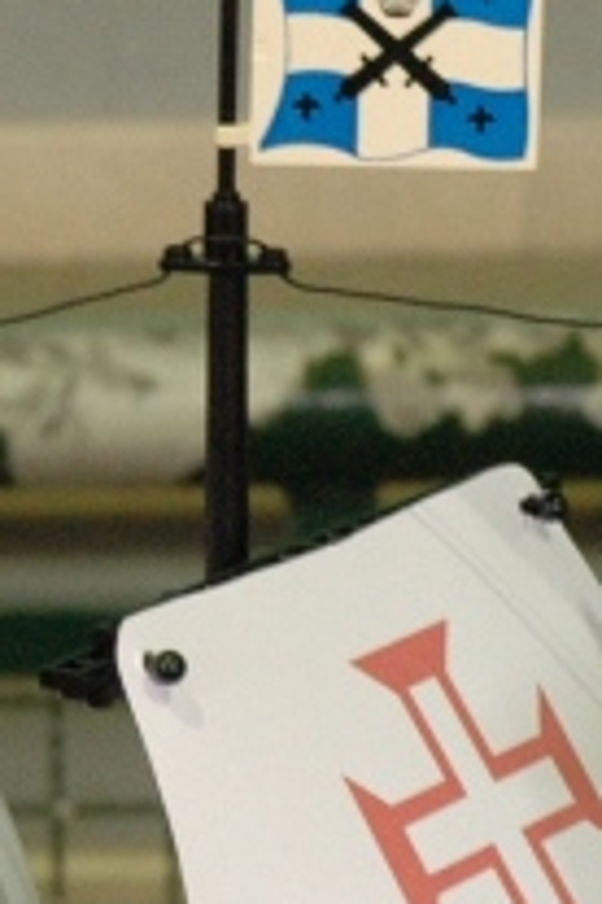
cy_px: 1310
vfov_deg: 6.9
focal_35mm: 296
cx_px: 275
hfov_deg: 4.6
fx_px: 7424
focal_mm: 40
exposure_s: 1/20
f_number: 6.3
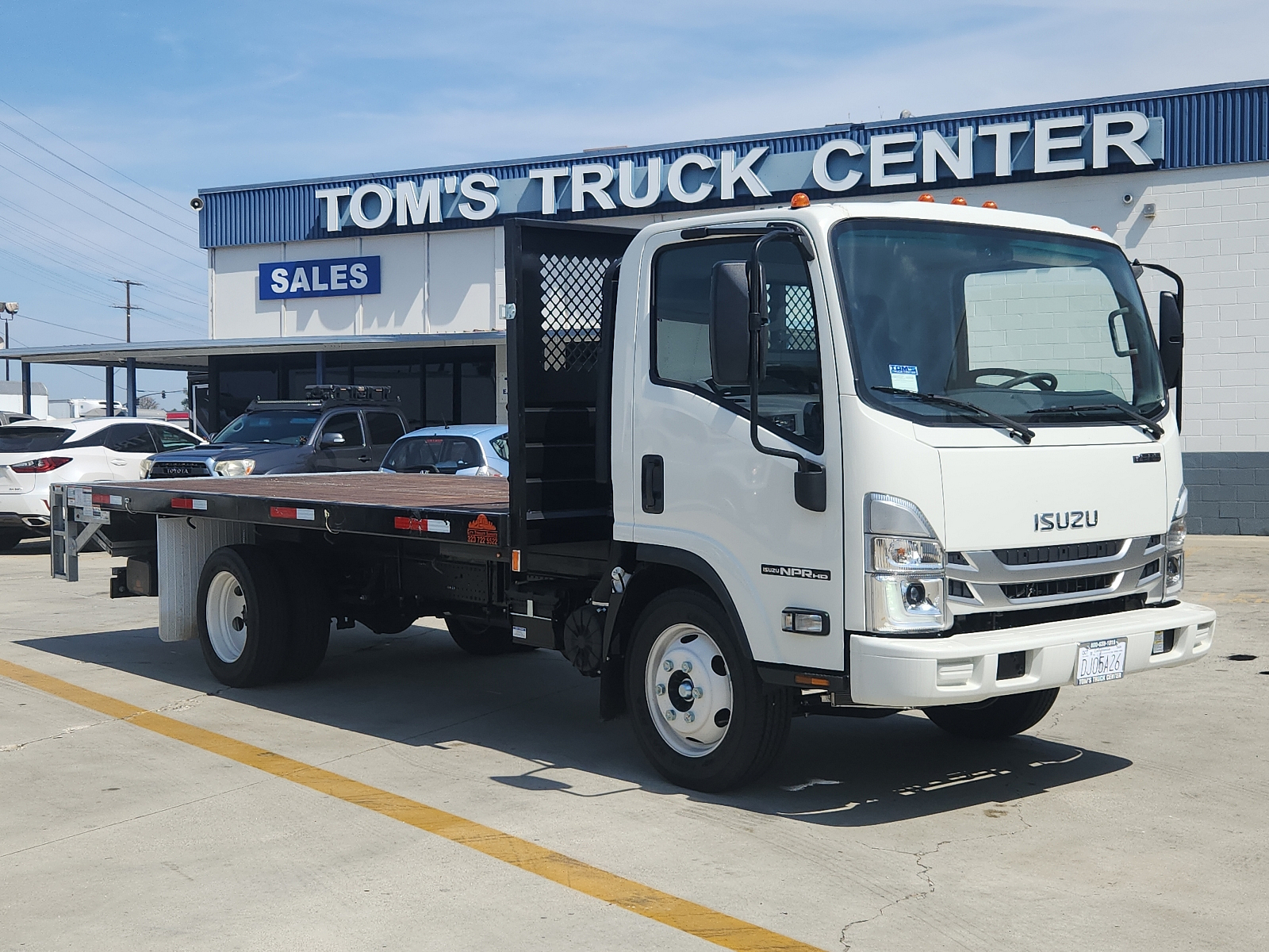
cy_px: 476
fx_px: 843
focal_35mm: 23
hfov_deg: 73.9
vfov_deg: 58.9
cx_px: 634
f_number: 1.8
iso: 50
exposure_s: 1/2500
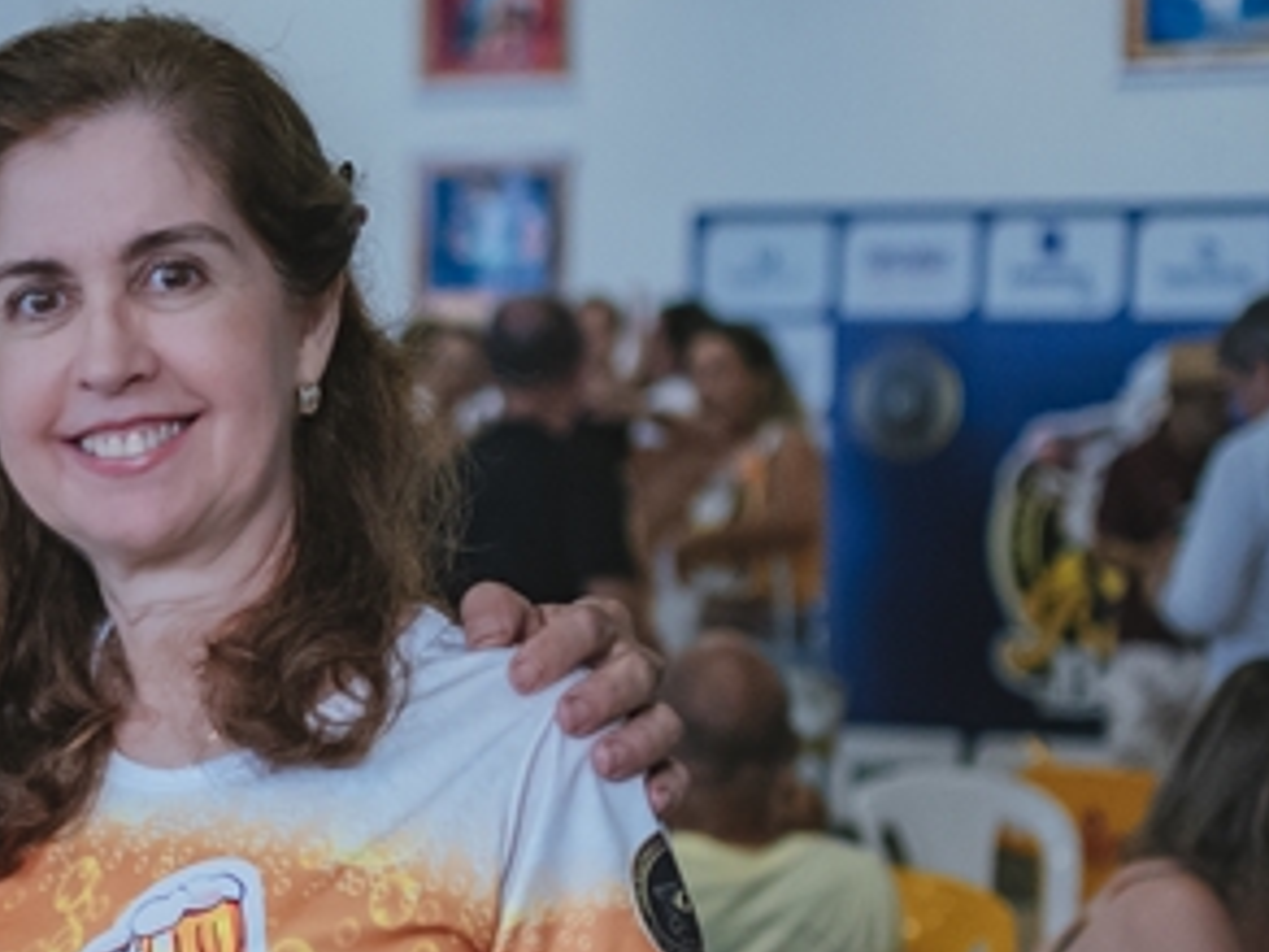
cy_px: 715
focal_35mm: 128
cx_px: -78
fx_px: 4701
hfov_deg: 15.0
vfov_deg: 11.5
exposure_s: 1/1250
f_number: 2.2
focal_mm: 35
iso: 2500
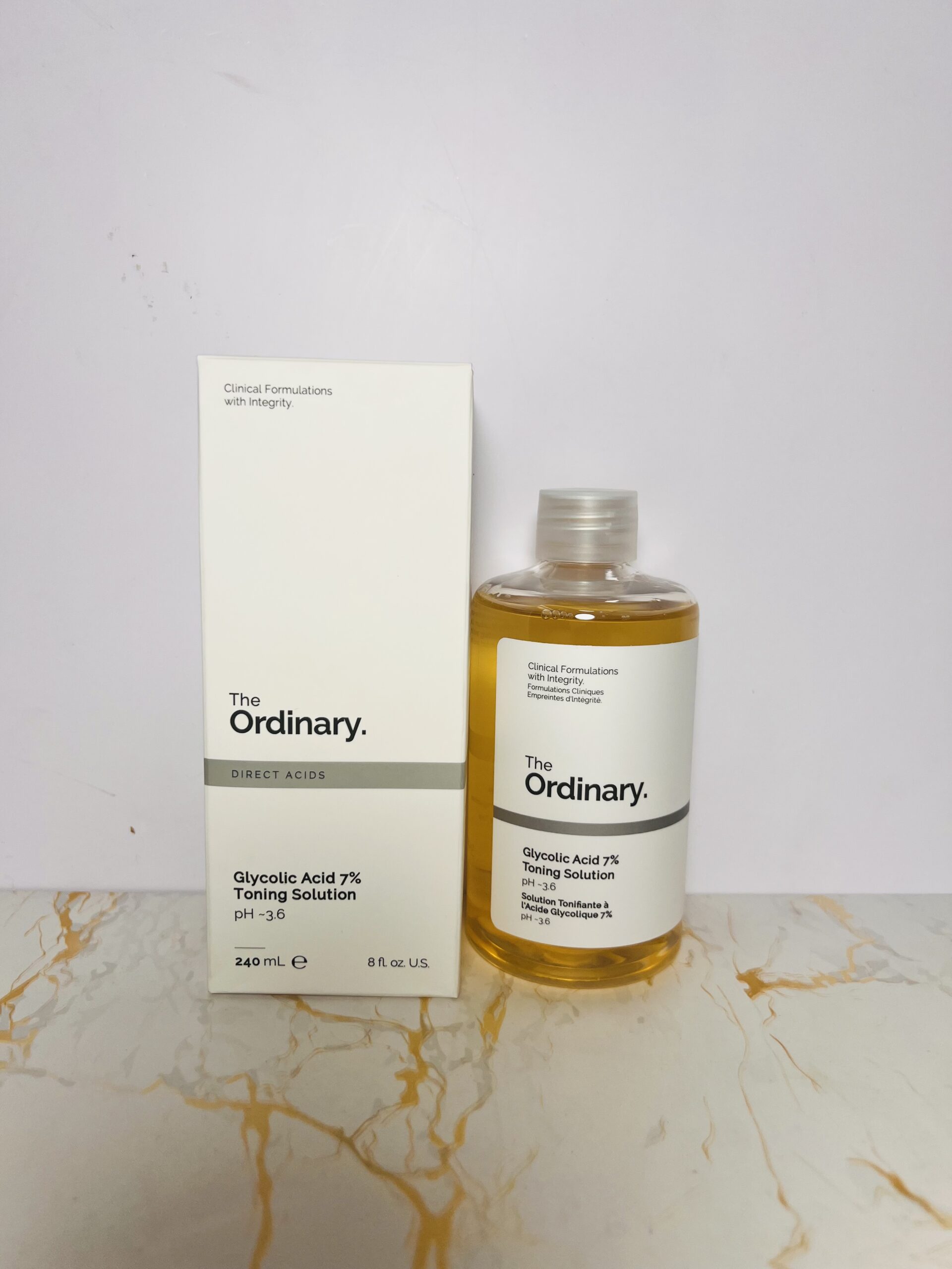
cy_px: 634
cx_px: 476
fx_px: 953
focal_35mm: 26
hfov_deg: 53.1
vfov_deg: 67.3
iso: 50
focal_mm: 5.7
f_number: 1.5
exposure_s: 1/2008
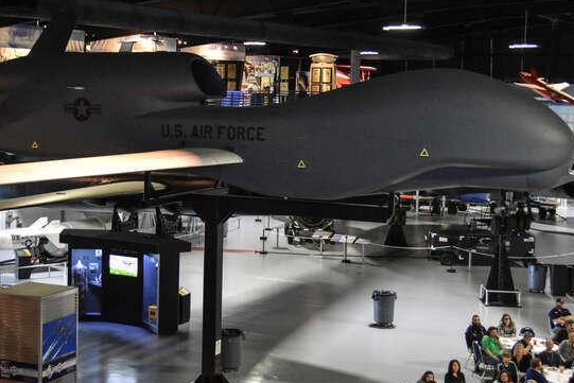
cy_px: 135
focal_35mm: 69
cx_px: 194
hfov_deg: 29.2
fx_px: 1096
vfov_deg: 19.8
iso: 6400
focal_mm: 31
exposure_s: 1/60
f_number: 4
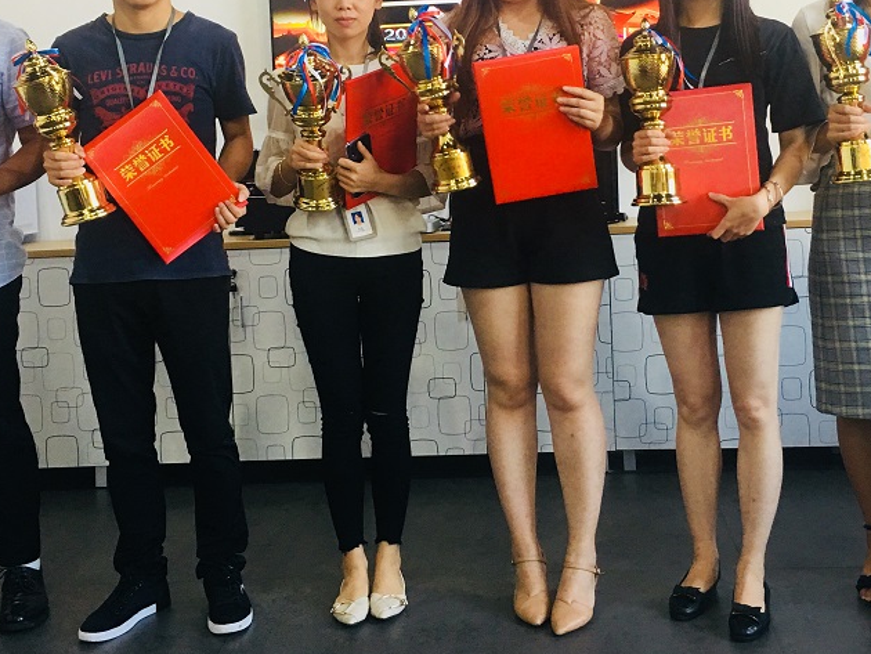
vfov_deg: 31.2
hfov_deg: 41.1
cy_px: 191
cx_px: 494
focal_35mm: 46
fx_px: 1158
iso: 64
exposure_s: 1/17
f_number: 2.2
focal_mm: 4.15
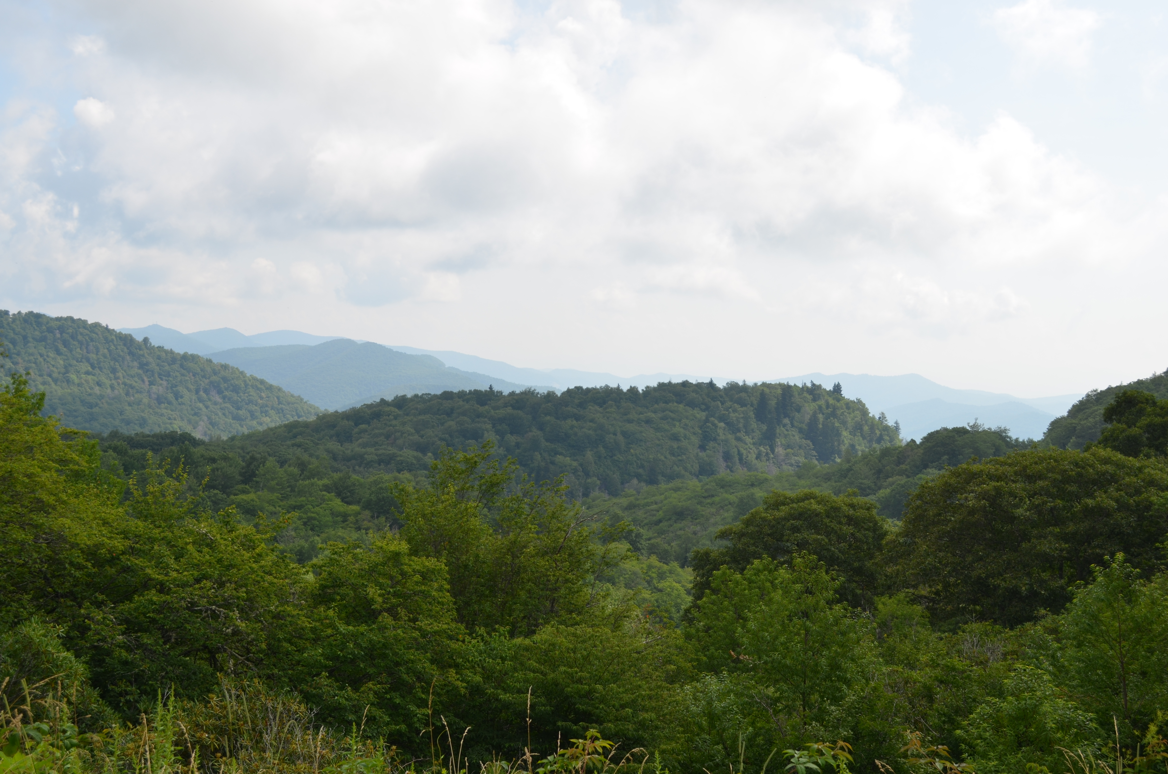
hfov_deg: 41.2
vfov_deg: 28.0
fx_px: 1554
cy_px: 387
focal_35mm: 48
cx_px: 584
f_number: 8
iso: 100
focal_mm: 32
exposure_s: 1/250
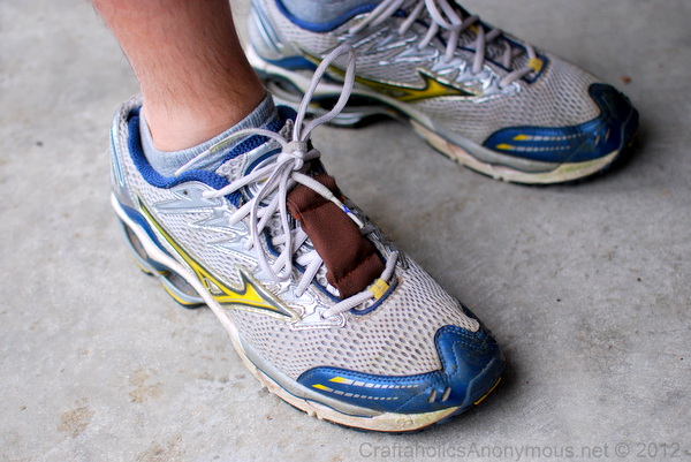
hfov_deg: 37.8
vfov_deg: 25.8
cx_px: 346
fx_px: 1008
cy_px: 231
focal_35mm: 52
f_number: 2.5
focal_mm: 35
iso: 400
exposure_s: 1/200
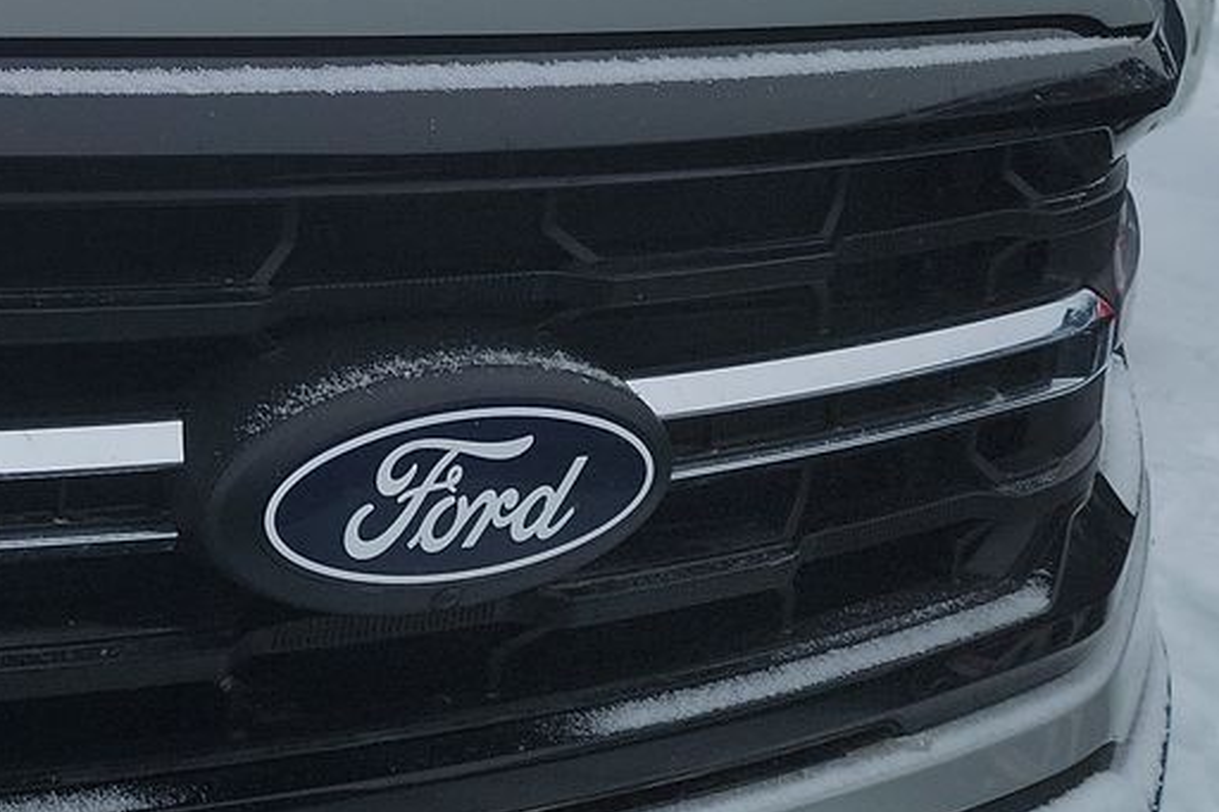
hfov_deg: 23.3
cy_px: -188
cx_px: -319
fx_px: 2640
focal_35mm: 78
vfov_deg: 16.7
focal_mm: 6.7
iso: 50
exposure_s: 1/187
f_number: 1.8
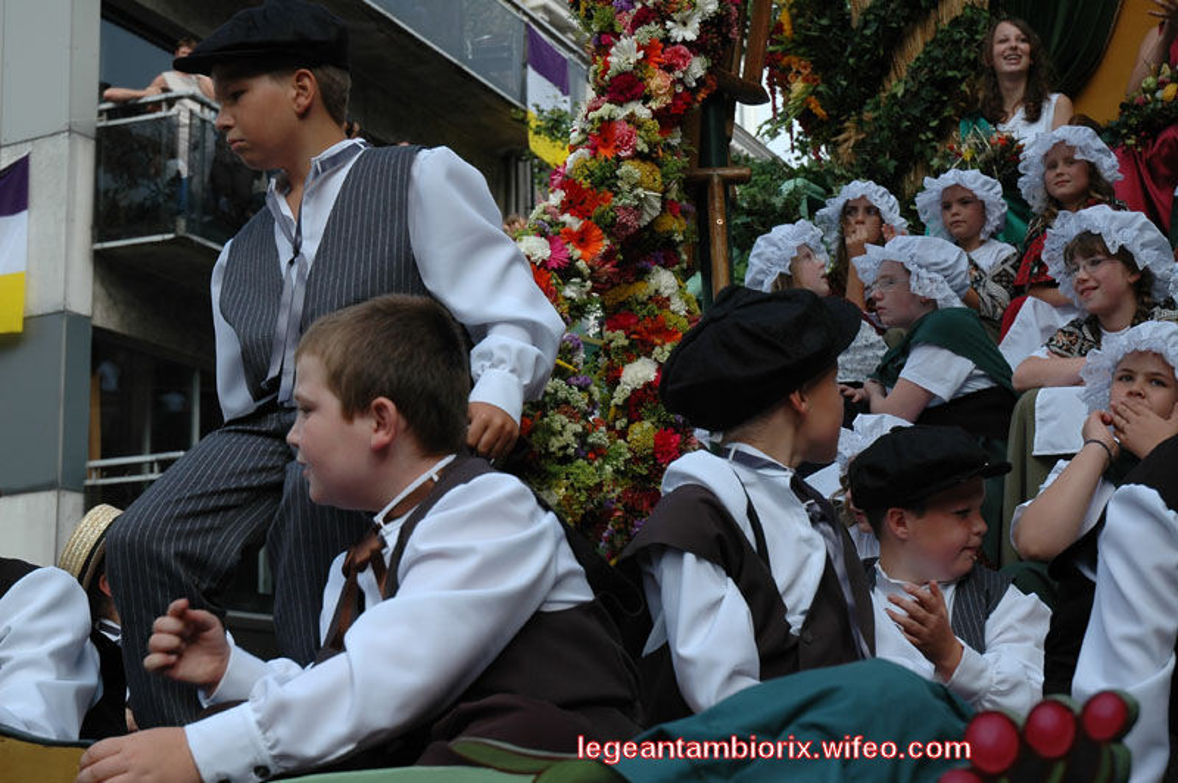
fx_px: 1962
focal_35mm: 60
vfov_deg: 22.6
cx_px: 589
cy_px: 392
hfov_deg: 33.4
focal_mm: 40
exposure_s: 1/500
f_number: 5.6
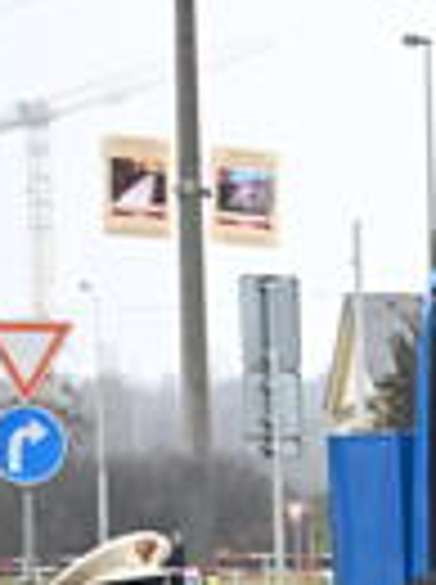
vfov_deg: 9.1
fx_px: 3623
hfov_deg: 6.2
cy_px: 724
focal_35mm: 215
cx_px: 1420
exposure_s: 1/640
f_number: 4
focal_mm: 42
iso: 800
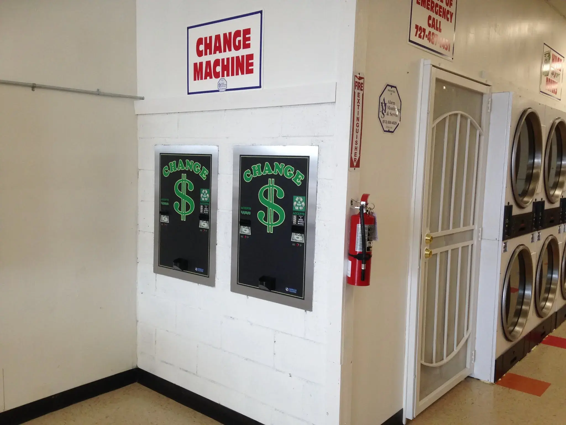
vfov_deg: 42.9
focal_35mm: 33
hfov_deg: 55.4
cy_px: 212
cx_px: 283
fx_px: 540
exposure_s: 1/120
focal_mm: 4.12
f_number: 2.4
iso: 80
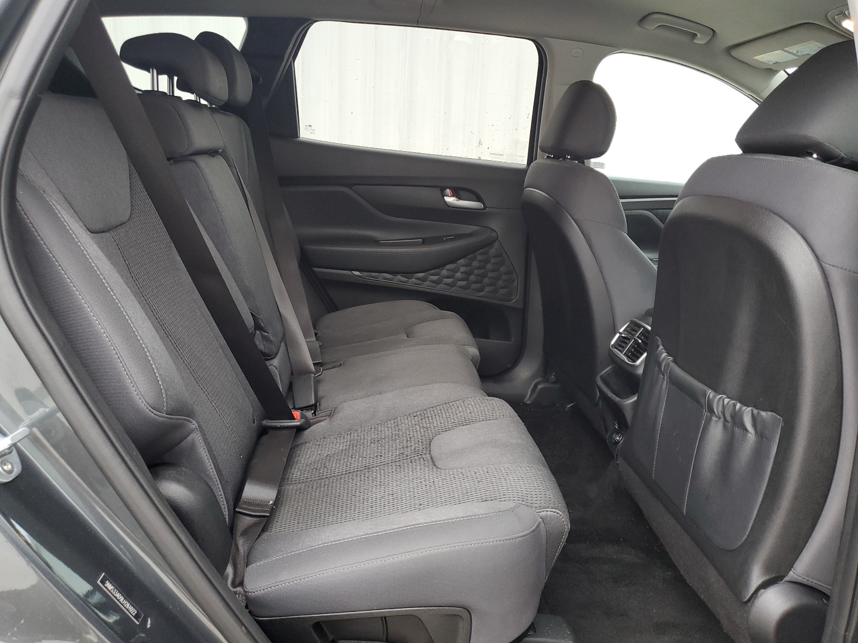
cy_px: 322
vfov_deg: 53.1
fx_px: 644
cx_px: 429
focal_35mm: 26
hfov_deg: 67.3
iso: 81
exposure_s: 1/60.2
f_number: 1.5
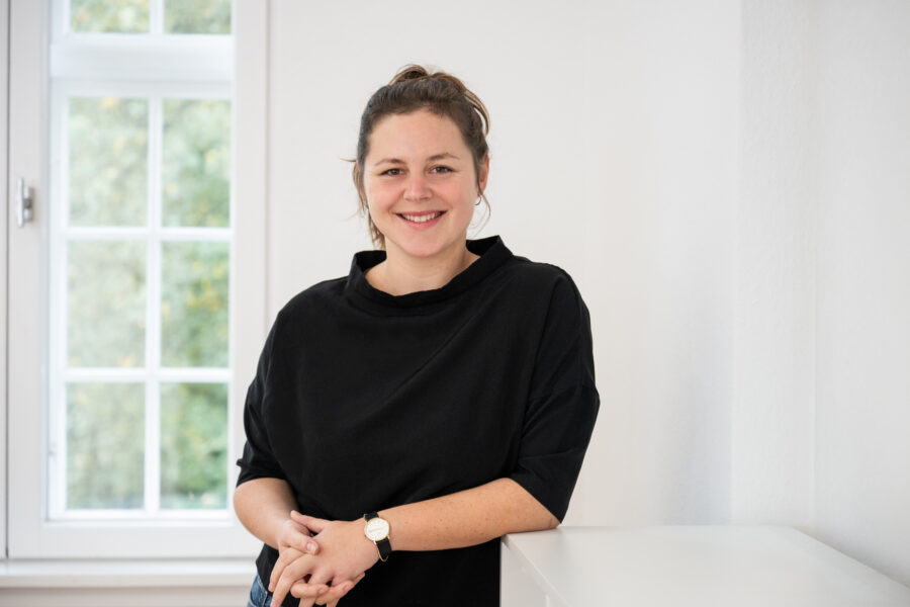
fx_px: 1769
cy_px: 304
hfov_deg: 28.8
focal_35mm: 70
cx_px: 455
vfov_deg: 19.5
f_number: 3.2
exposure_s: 1/80
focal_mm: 70
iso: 800
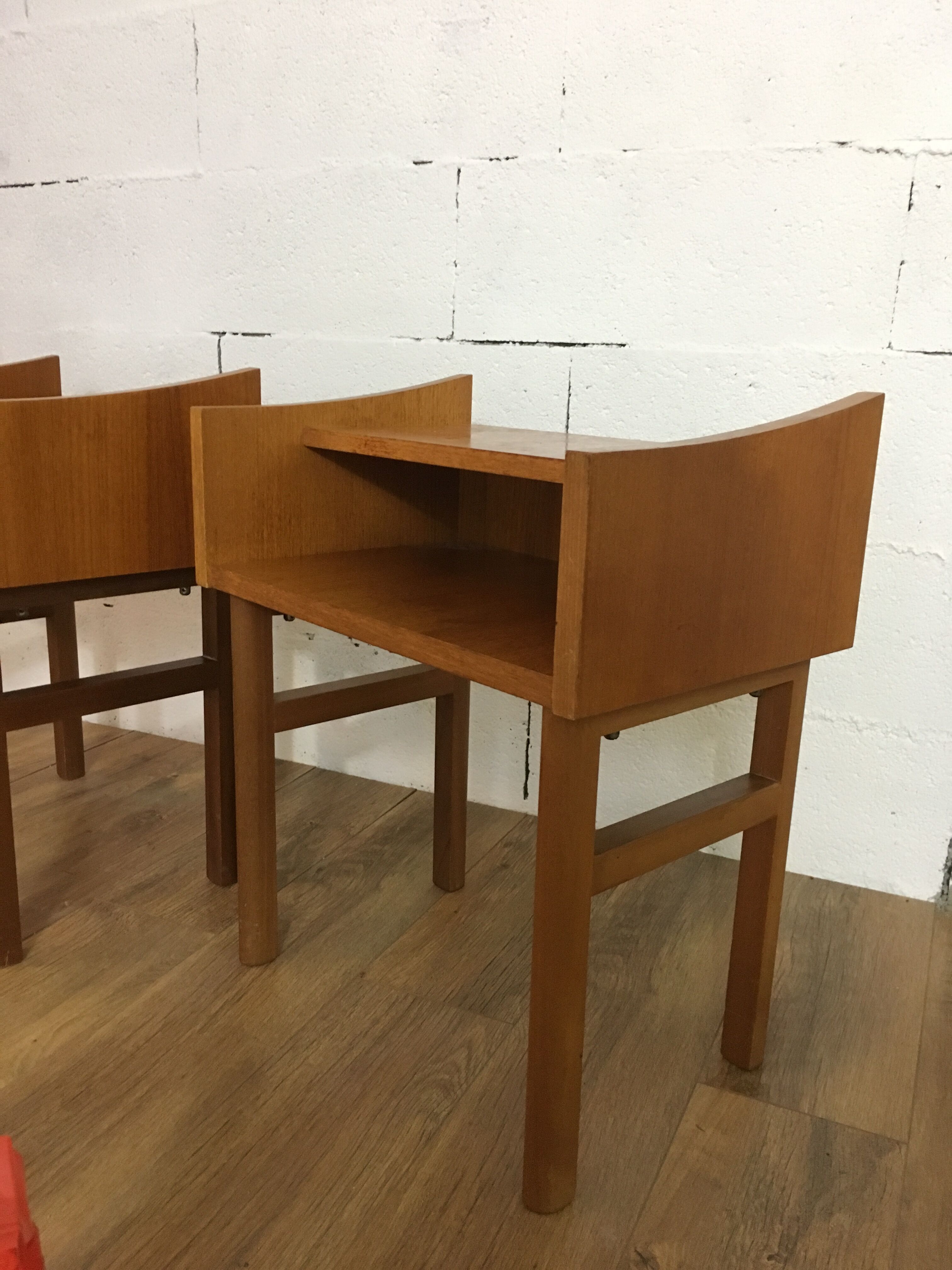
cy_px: 635
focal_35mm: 29
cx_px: 476
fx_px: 1063
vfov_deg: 61.7
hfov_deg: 48.2
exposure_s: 1/17
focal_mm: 4.15
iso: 200
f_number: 2.2
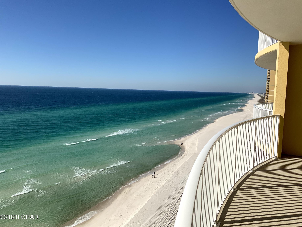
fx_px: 253
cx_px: 151
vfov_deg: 48.2
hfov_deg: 61.7
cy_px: 114
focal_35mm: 29
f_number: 1.8
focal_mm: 3
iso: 20
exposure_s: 1/5263
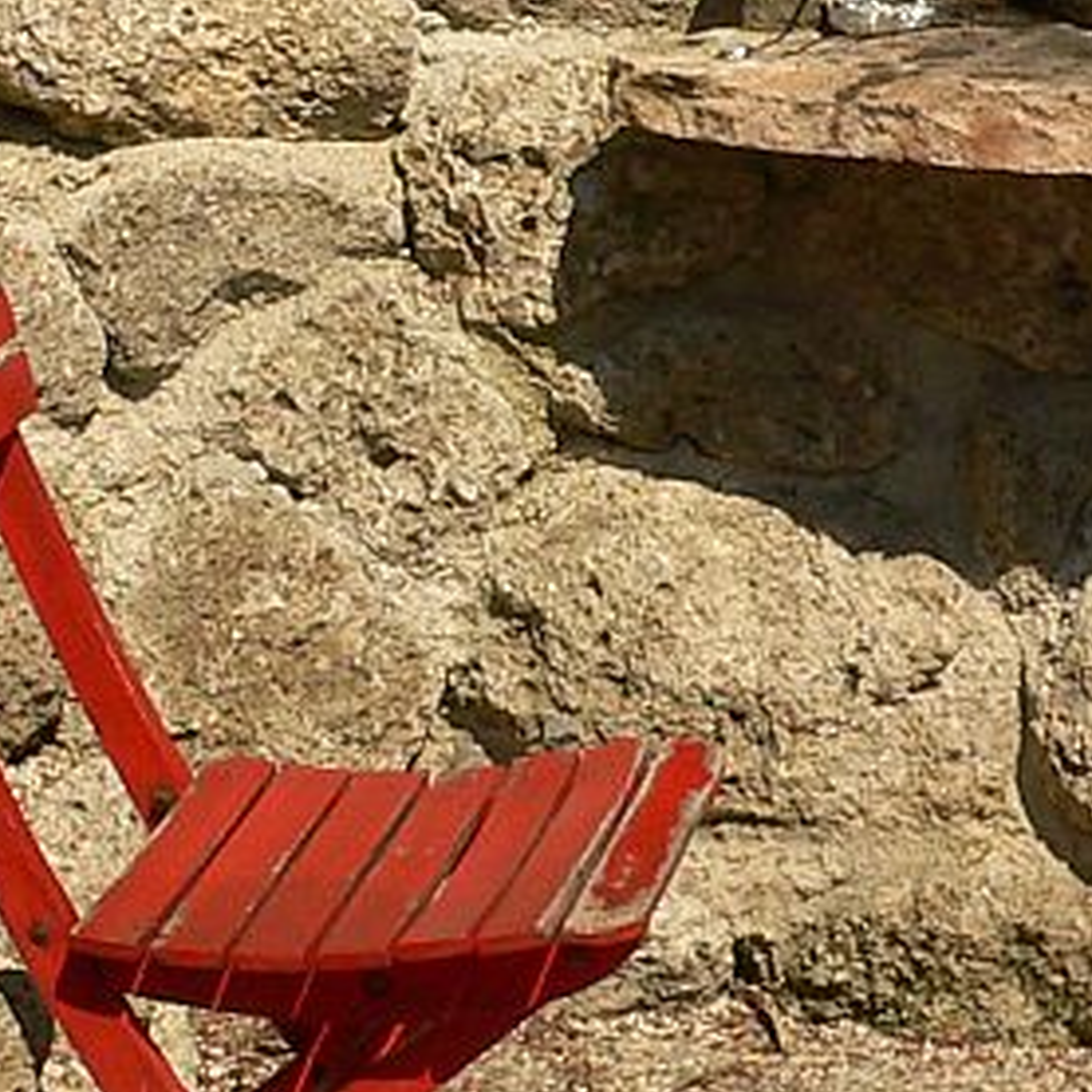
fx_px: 5246
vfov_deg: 11.7
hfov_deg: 11.8
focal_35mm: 147
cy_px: -134
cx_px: 986
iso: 80
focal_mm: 6
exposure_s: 1/500
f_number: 5.2
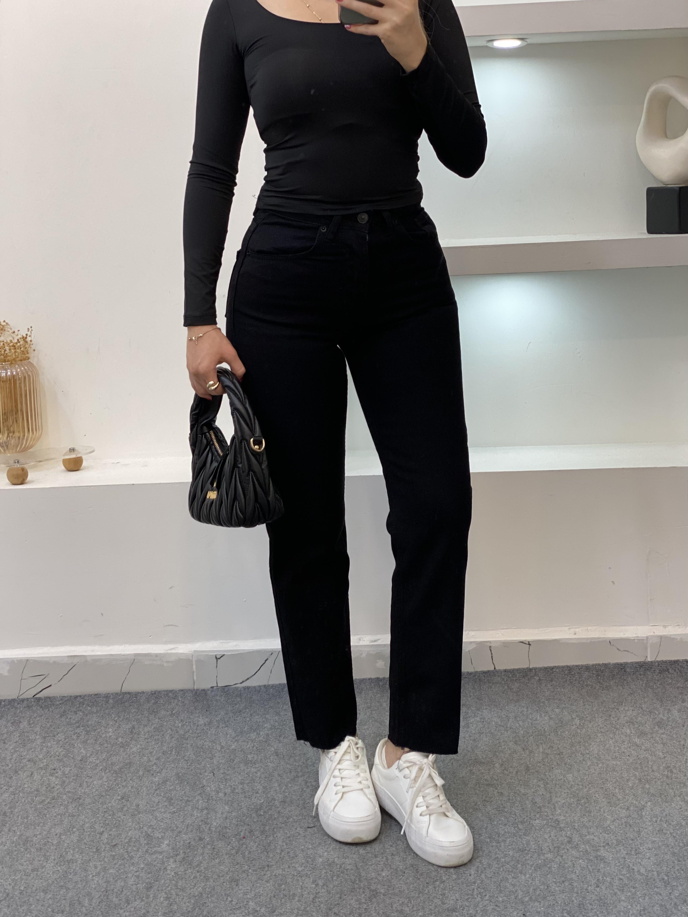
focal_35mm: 52
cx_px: 344
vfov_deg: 36.8
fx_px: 1378
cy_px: 458
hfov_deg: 28.0
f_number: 2
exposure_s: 1/100
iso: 100
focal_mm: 6
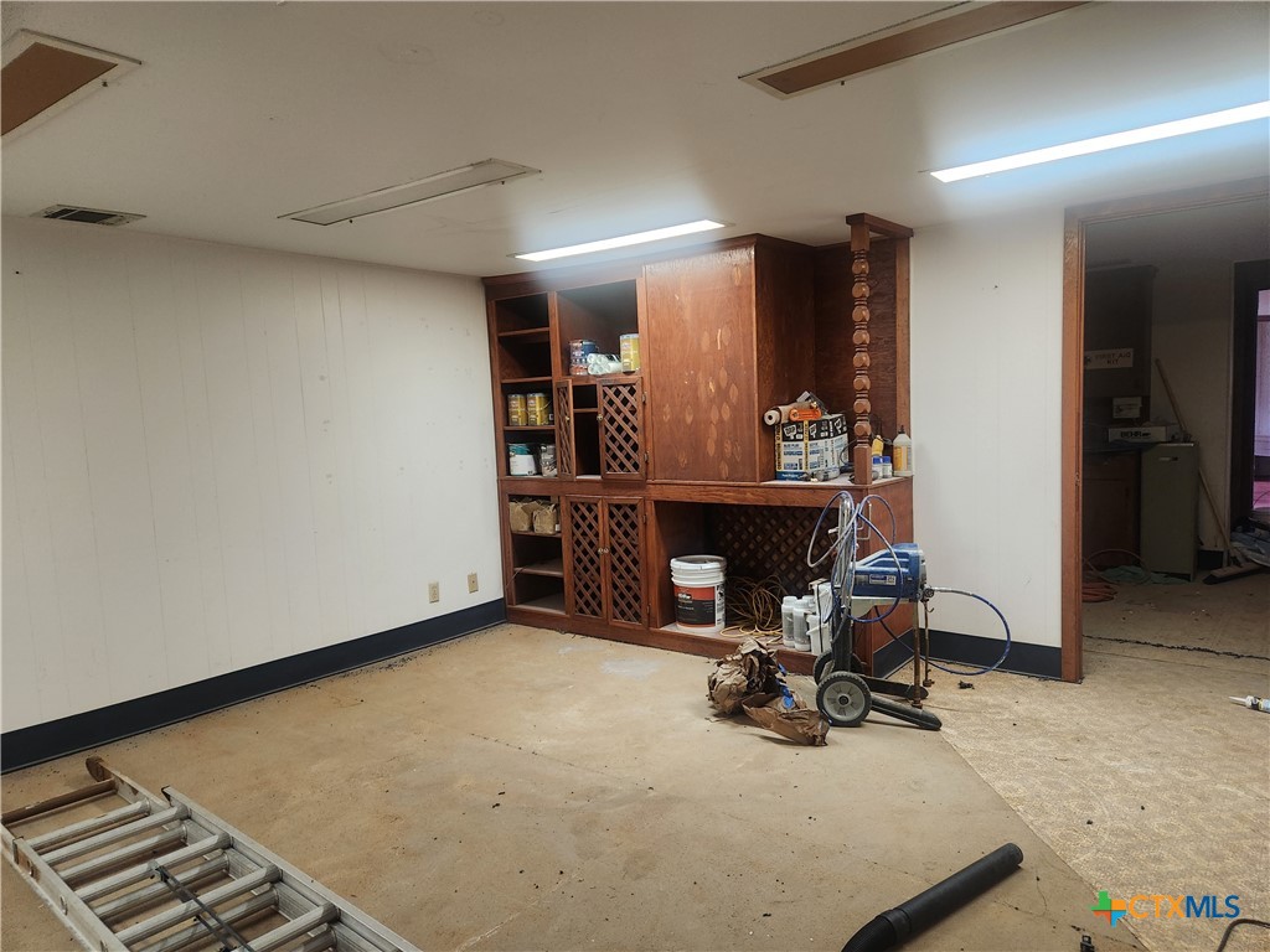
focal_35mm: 23
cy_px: 476
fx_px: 844
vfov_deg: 58.9
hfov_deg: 73.9
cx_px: 635
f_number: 1.8
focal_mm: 5.4
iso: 640
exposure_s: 1/60
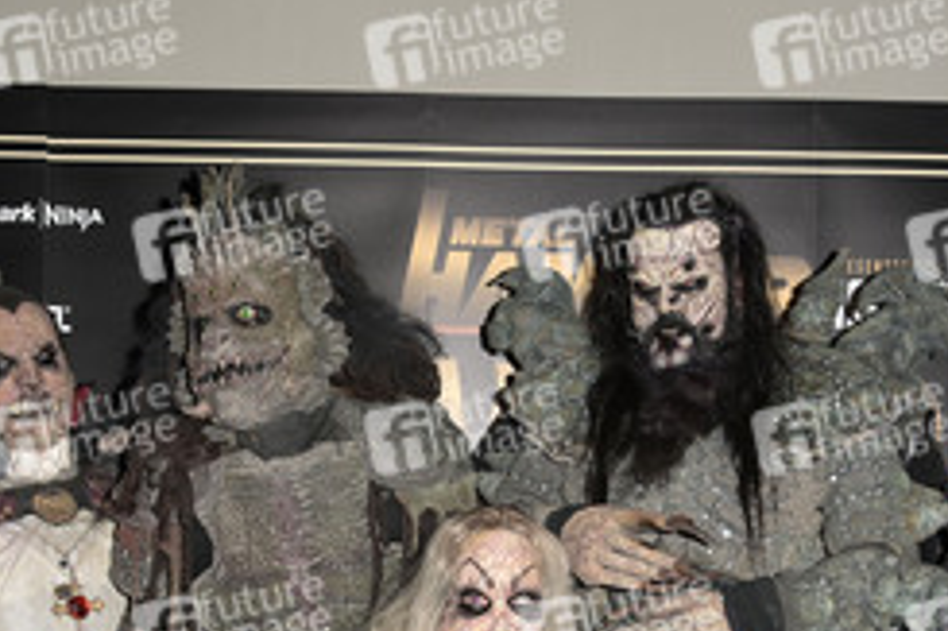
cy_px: 526
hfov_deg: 35.1
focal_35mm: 57
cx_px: 517
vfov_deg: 23.3
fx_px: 1500
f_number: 5
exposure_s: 1/200
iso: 640
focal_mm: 31
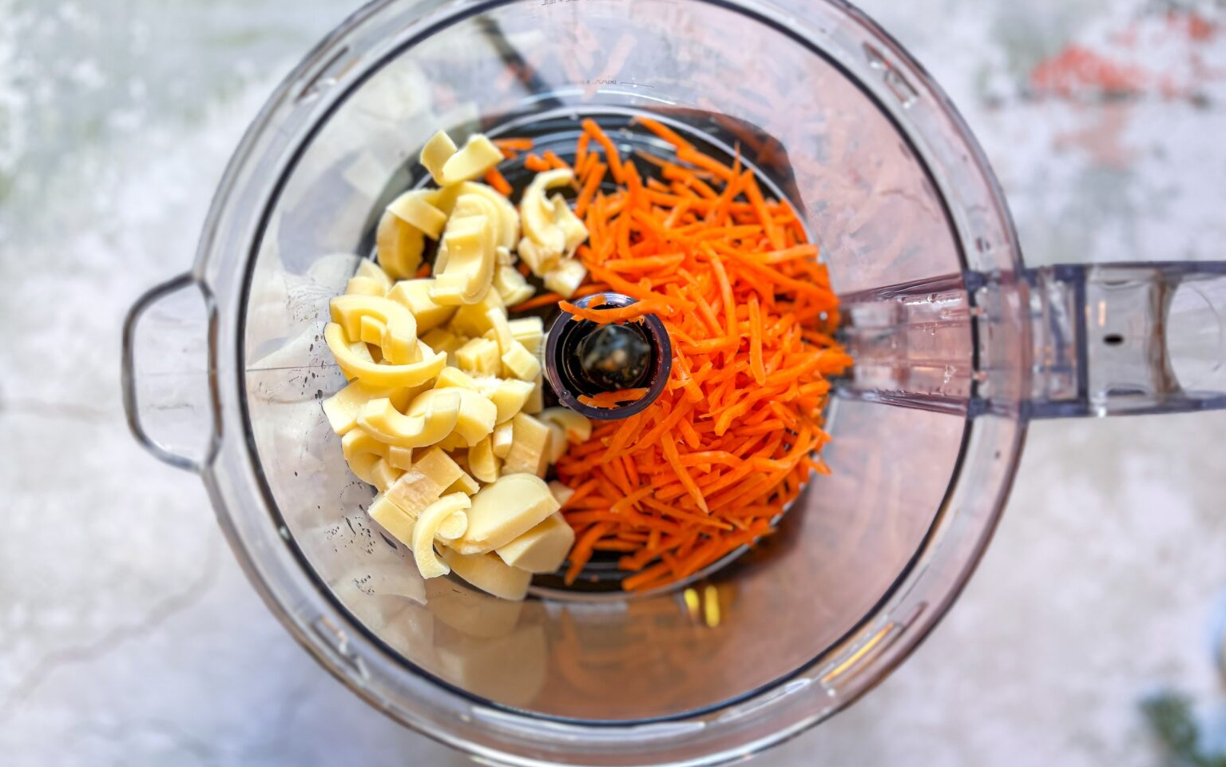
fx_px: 936
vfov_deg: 44.5
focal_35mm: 28
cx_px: 622
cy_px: 363
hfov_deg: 66.5
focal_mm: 5.96
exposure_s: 1/120
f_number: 1.6
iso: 80
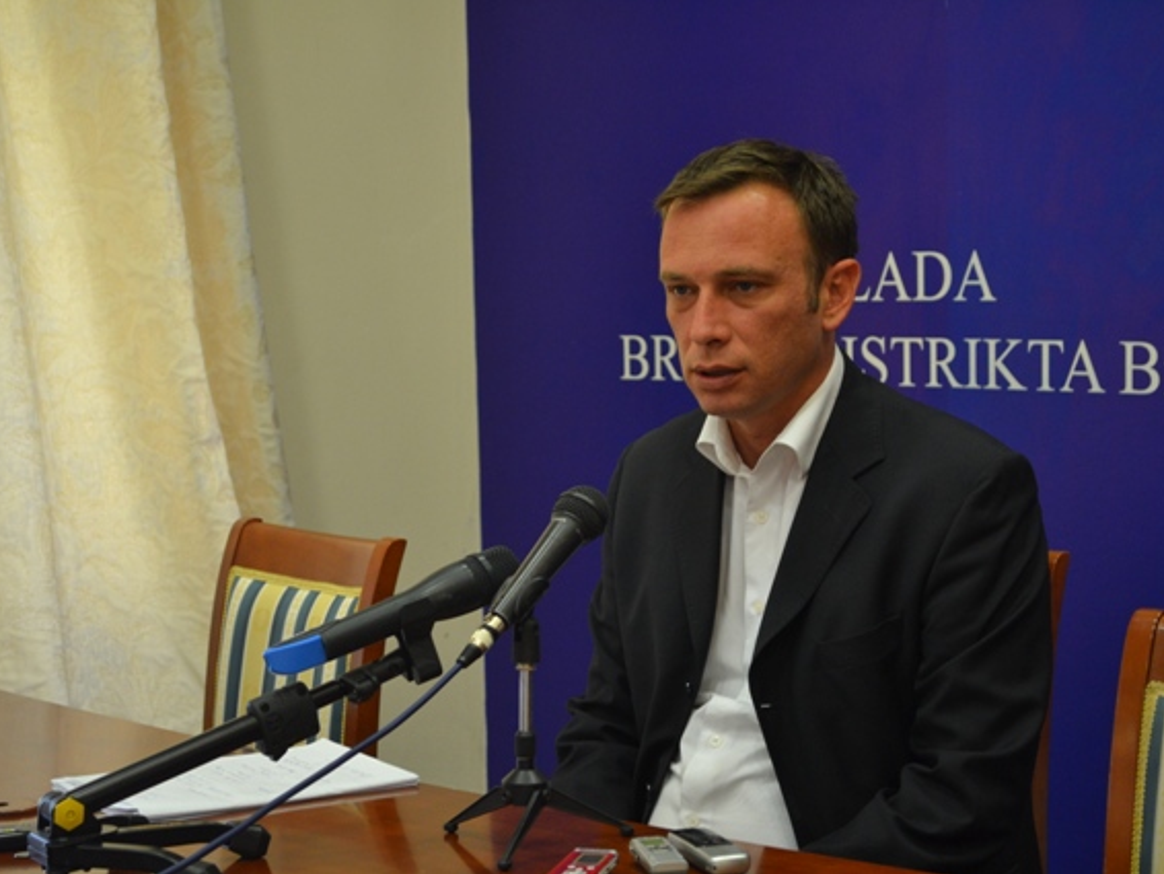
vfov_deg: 19.7
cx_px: 551
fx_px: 2523
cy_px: 437
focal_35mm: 75
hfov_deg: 26.0
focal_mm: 46
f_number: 5.3
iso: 900
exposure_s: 1/60
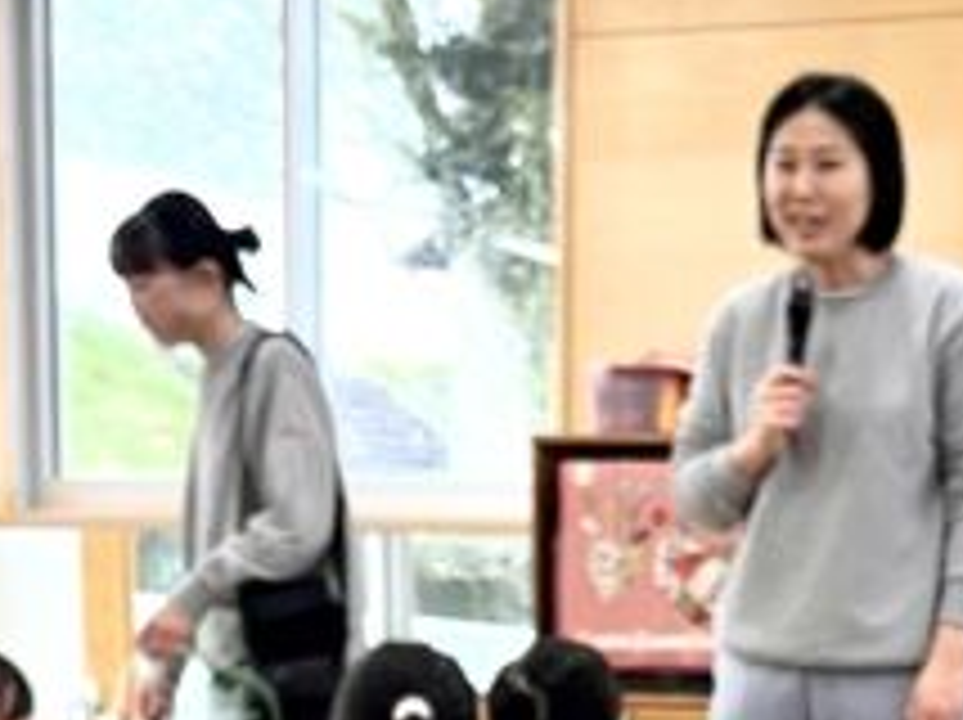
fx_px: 2029
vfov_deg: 20.1
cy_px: 454
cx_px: 945
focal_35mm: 73
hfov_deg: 25.5
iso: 80
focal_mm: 5.1
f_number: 1.6
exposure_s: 1/60
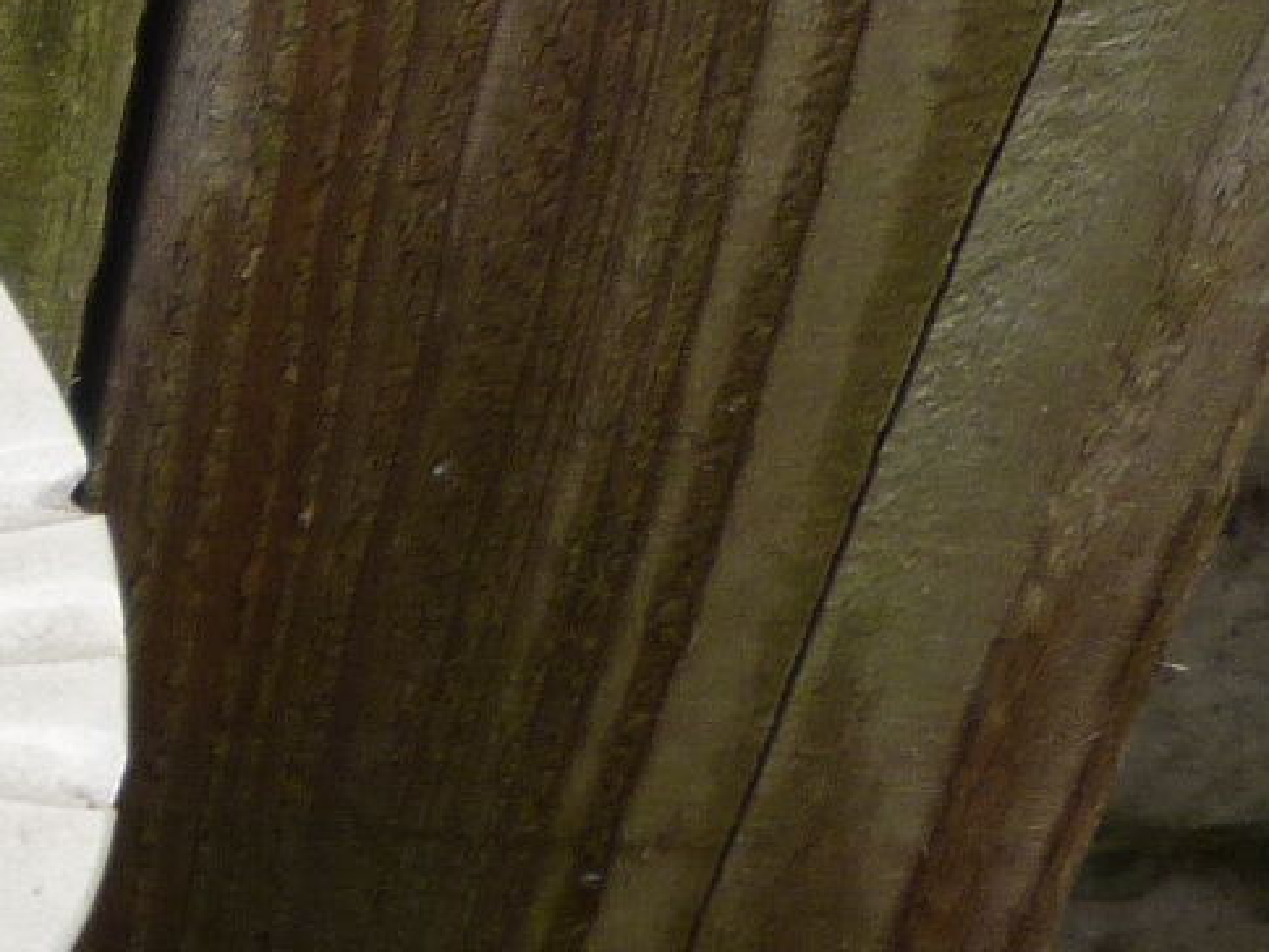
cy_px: 973
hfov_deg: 13.2
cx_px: -1130
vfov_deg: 11.1
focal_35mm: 132
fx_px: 4840
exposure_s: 1/100
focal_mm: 4.5
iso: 80
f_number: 2.8
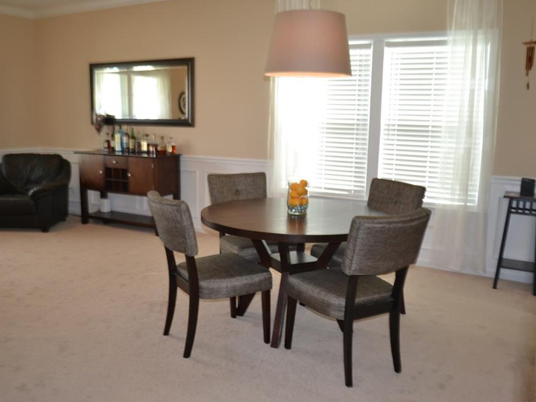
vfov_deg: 46.8
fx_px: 464
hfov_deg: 59.9
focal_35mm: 30
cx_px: 249
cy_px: 204
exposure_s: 1/60
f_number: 3.5
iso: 400
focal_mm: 18
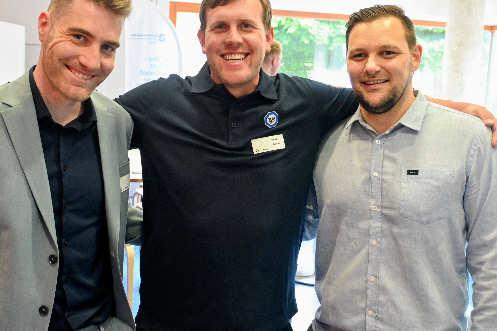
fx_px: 570
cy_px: 136
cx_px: 229
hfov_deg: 47.0
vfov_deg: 32.3
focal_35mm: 41
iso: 2200
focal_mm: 21.5
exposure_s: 1/125
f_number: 4
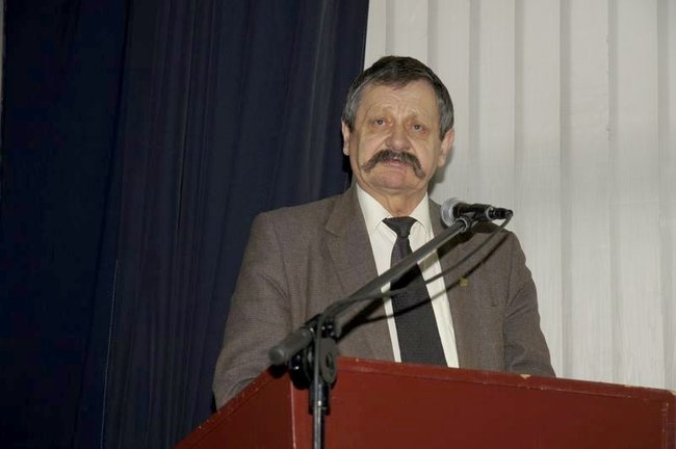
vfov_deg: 13.0
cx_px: 338
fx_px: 1970
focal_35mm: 105
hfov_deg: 19.5
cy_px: 224
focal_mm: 70
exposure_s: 1/125
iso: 400
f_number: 5.6
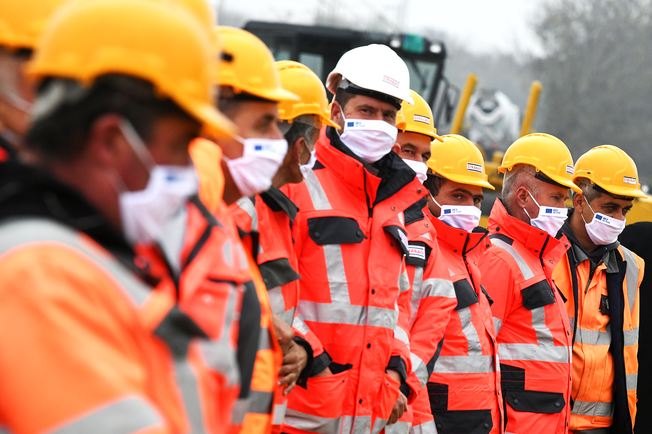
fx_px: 3622
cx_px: 326
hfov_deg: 10.3
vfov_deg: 6.9
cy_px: 217
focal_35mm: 200
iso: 1600
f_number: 7.1
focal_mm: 200
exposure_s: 1/1600
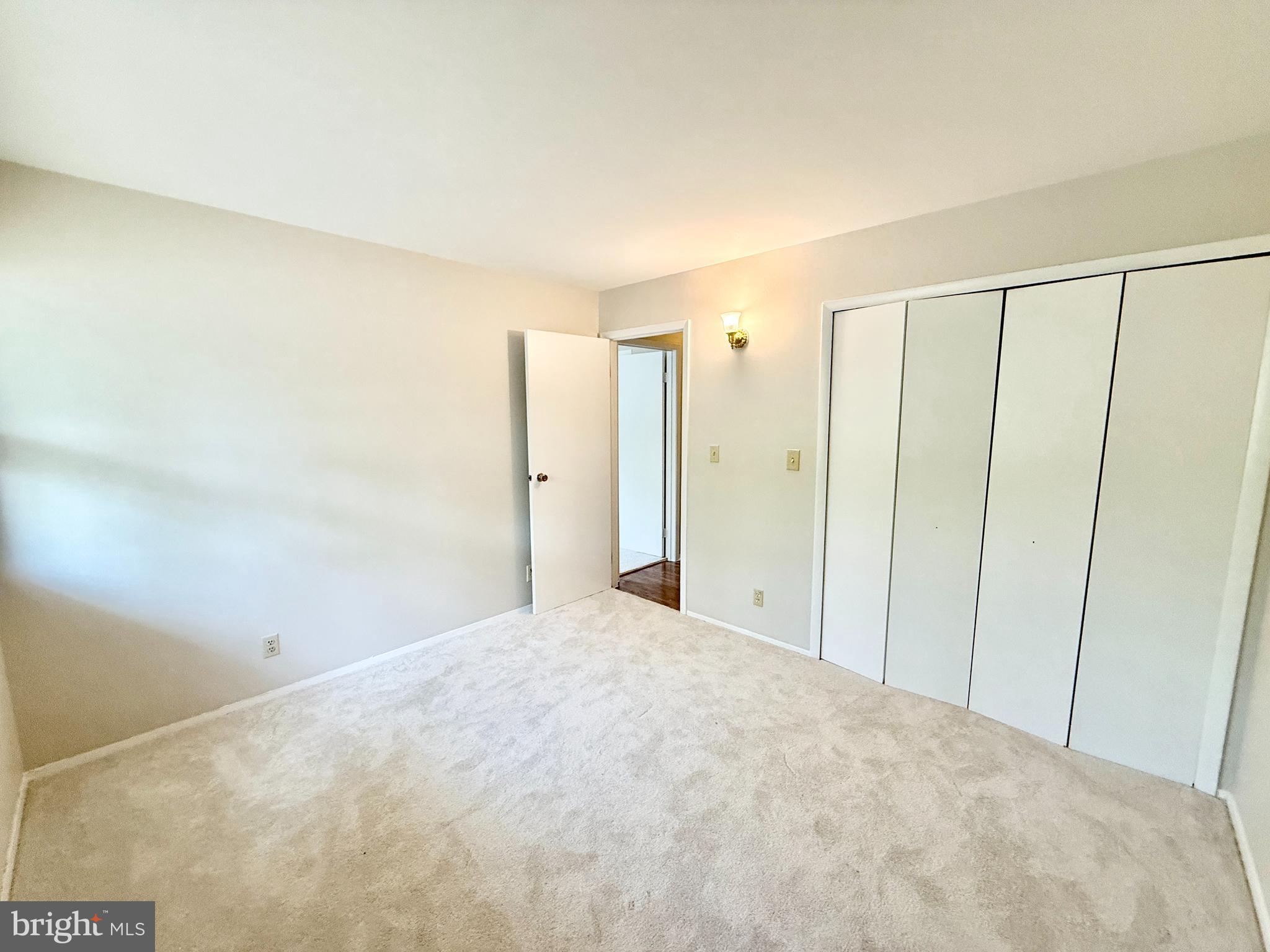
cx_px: 635
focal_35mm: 14
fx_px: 514
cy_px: 476
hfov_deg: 102.1
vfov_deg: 85.7
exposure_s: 1/120
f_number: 2.2
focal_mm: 2.22
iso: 200
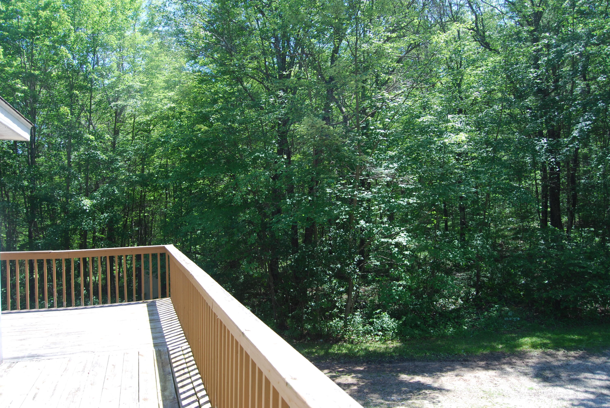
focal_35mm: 27
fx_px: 458
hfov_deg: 67.3
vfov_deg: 48.0
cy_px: 204
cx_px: 305
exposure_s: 1/125
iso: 125
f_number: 5.6
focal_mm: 18
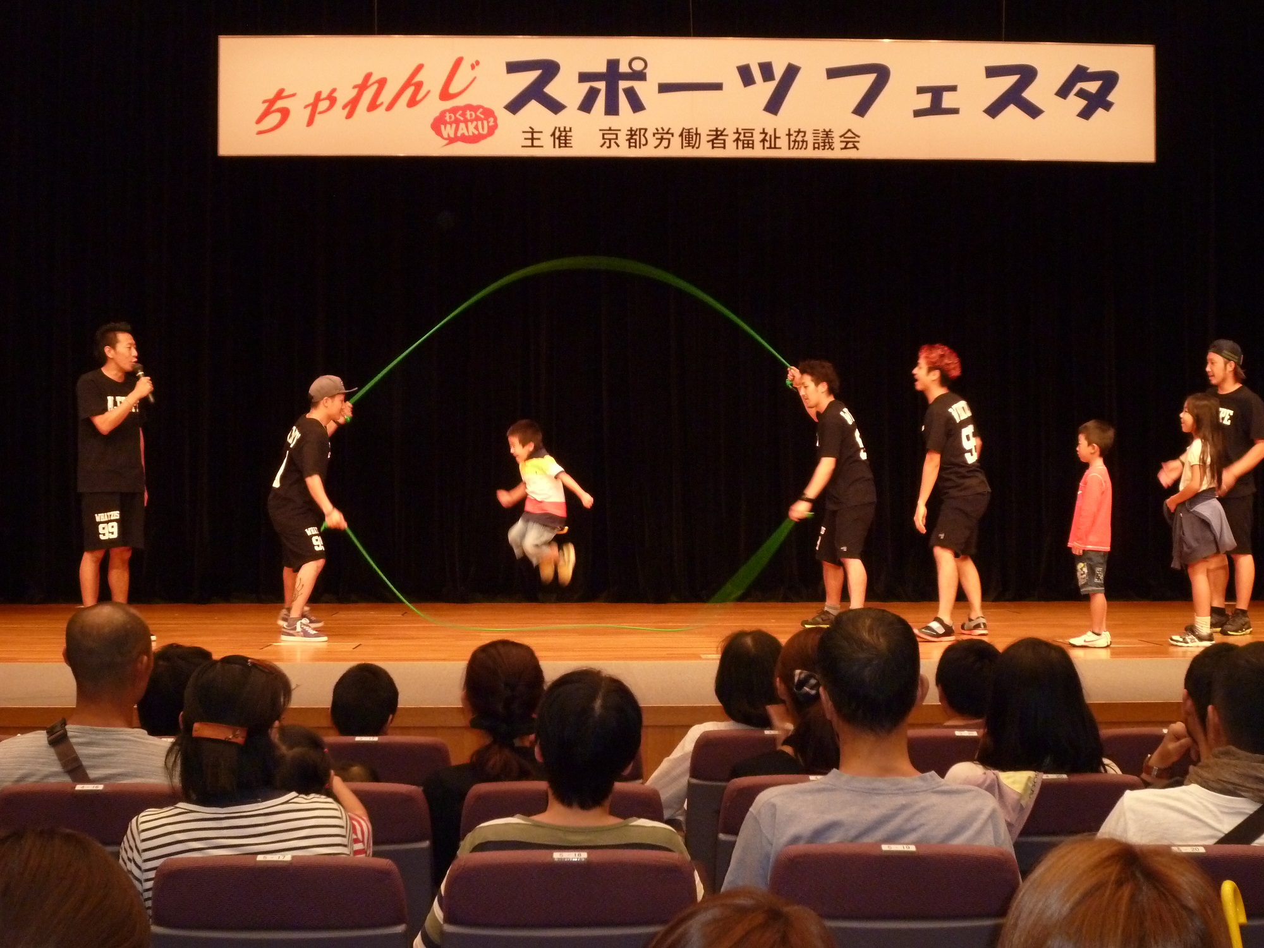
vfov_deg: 25.7
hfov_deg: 33.8
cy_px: 474
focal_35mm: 57
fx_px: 2081
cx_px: 632
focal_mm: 10.1
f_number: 4.4
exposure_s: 1/40
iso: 400
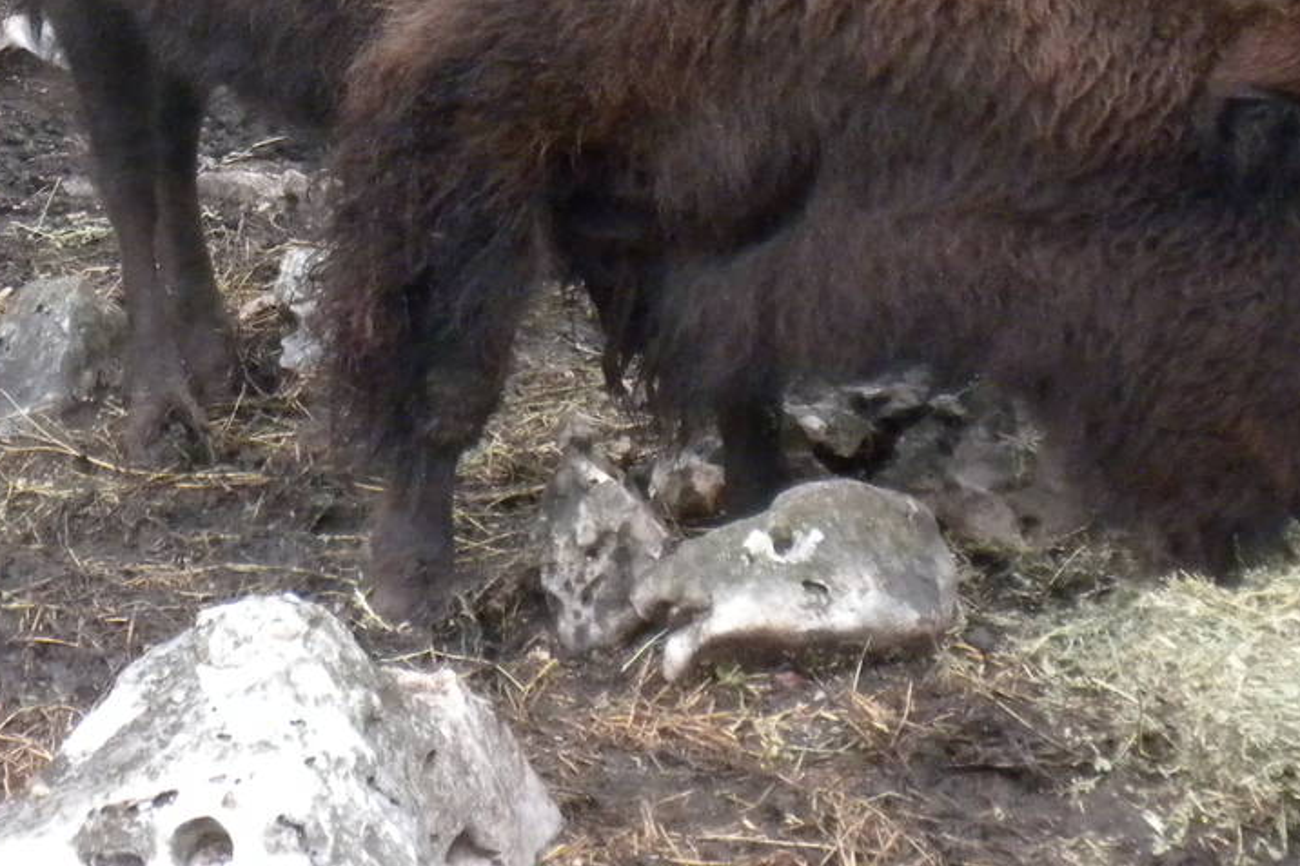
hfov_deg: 23.3
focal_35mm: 86
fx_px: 3105
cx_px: 238
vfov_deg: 15.4
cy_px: -107
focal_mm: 6.6
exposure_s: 1/161
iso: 400
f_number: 3.5
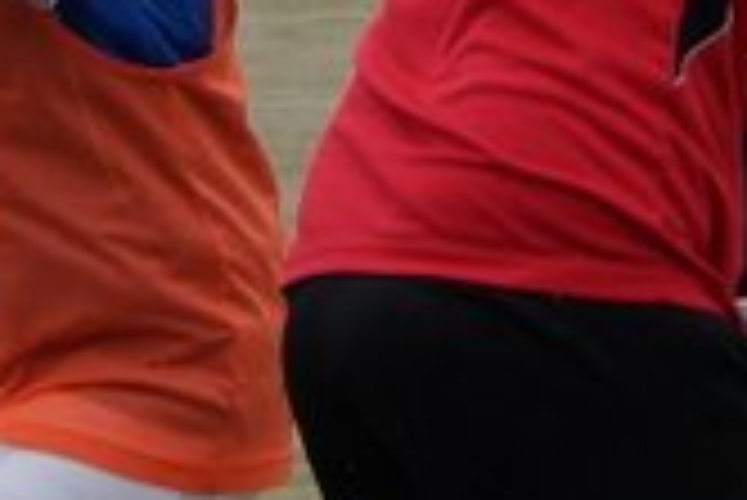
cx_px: -468
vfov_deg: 3.0
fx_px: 9595
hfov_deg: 4.4
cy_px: 300
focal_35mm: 462
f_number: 5
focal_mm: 50
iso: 400
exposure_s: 1/2000
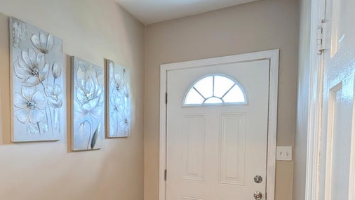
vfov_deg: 50.1
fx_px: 207
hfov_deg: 81.0
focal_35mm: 22
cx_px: 161
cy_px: 141
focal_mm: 2.02
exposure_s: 1/120
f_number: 1.7
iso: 140
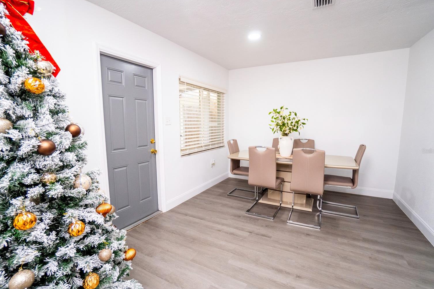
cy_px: 151
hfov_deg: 96.7
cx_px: 216
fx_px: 193
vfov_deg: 73.7
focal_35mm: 16
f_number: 4
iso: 1000
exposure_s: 1/125
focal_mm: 10
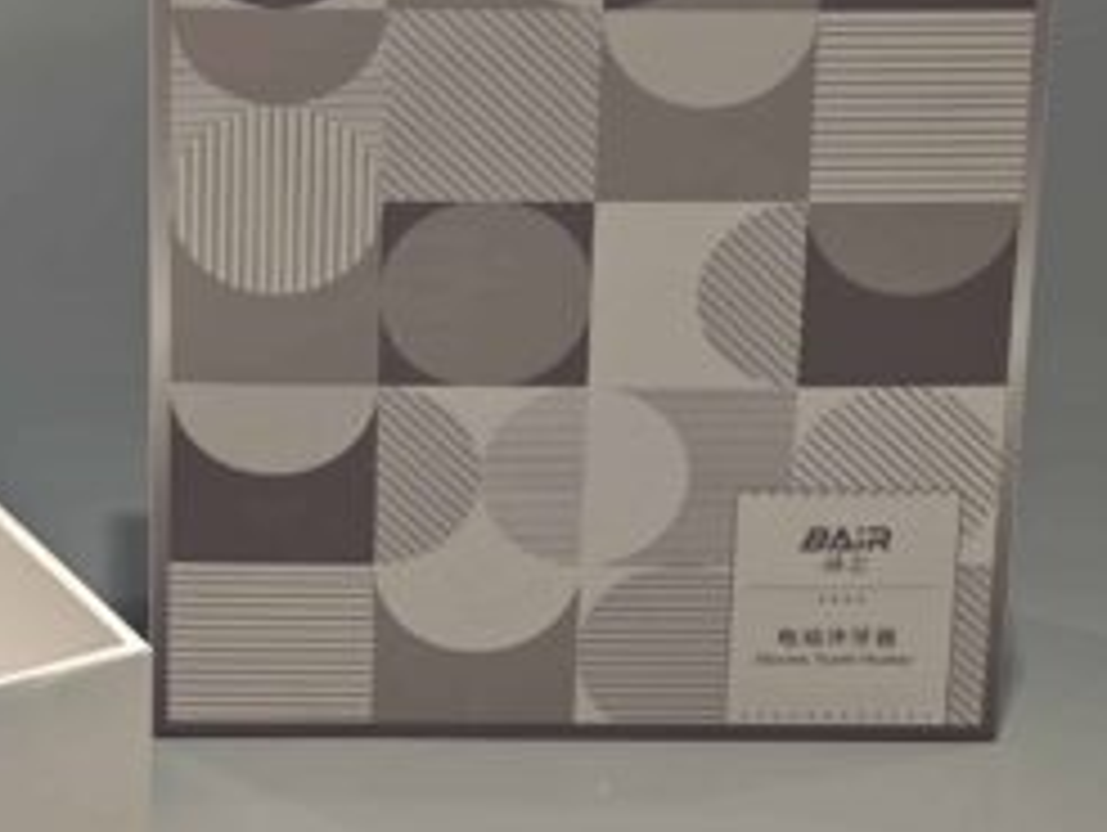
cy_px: 481
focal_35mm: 195
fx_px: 6242
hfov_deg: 10.1
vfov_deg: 7.6
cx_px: 54
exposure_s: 1/100
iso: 100
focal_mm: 10.1
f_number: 2
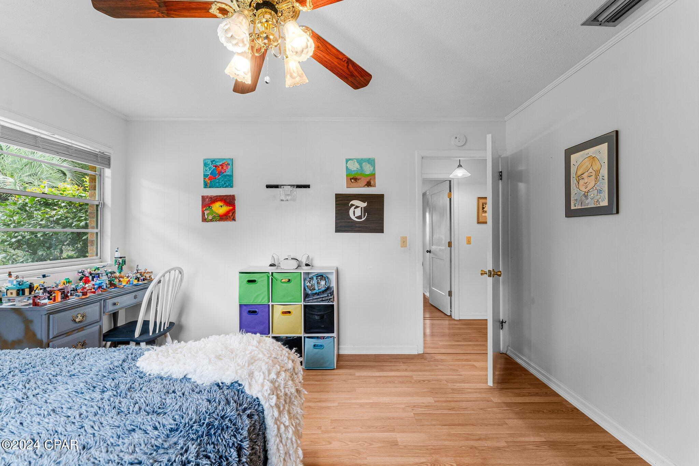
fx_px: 272
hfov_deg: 104.3
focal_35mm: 14
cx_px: 350
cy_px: 233
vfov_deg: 81.2
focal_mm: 14
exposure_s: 1/6
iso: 400
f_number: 8
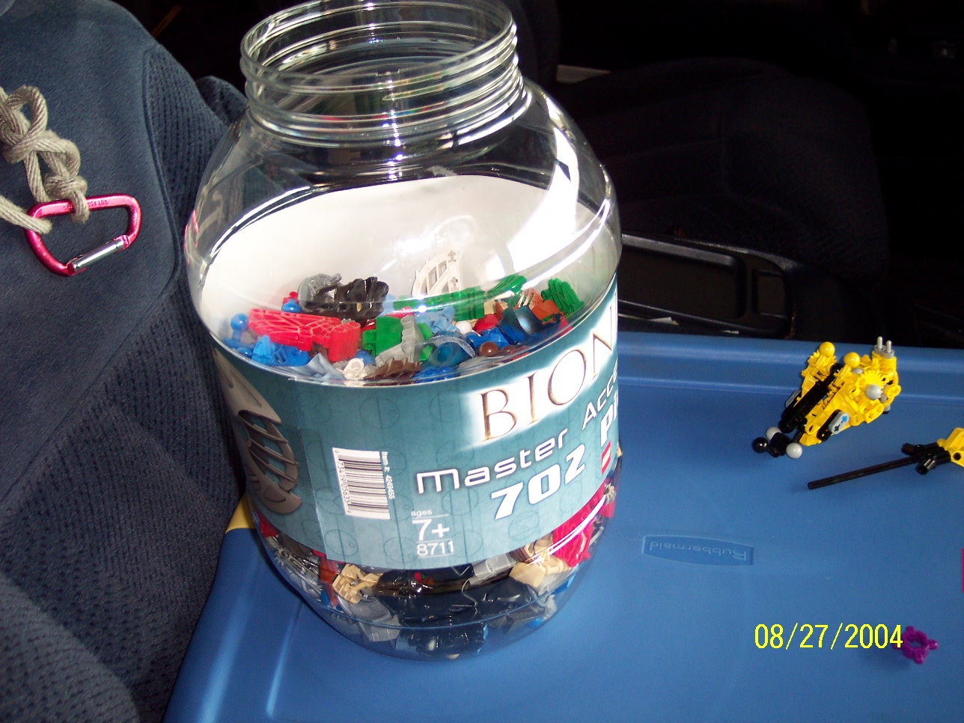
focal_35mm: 38
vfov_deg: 37.7
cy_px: 362
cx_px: 482
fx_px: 1058
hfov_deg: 49.0
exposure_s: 1/30
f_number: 2.8
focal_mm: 8
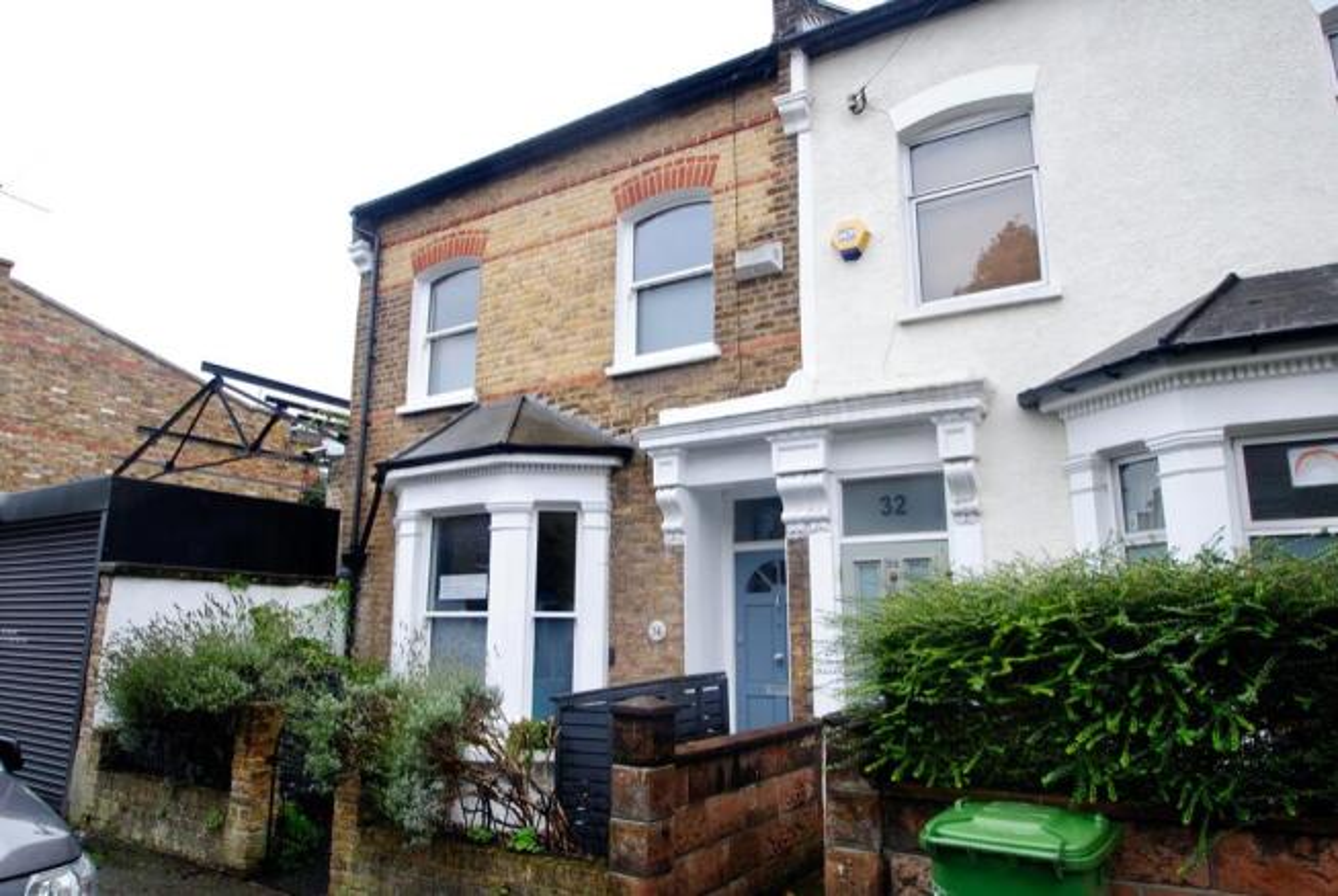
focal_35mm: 22
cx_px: 669
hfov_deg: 77.3
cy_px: 448
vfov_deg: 56.3
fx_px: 837
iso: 200
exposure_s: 1/60
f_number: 4
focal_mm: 15
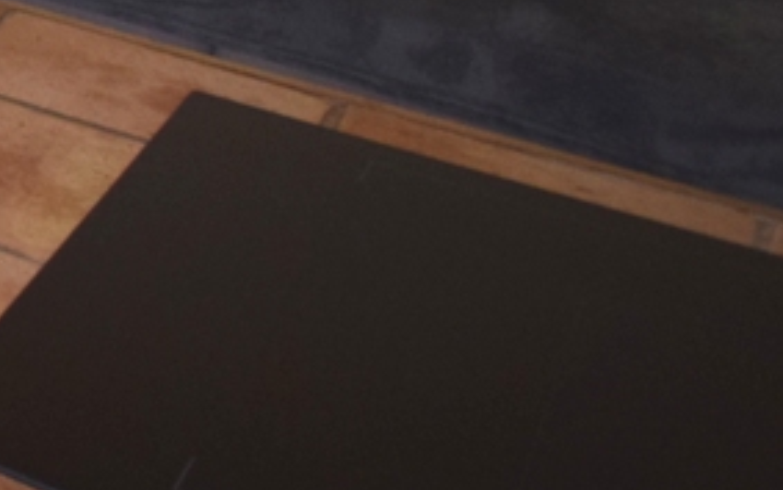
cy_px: -465
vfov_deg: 13.9
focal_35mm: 81
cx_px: -1278
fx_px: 1729
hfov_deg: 13.5
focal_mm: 10
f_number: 5.6
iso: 800
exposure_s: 1/125
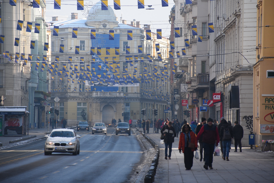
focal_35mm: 210
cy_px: 92
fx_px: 1598
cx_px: 137
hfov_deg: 9.8
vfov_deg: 6.5
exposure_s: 1/1250
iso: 800
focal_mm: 140
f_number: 5.6
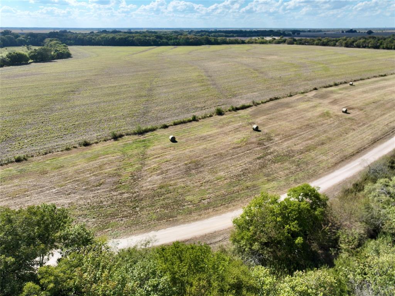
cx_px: 198
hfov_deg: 71.6
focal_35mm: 24
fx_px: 274
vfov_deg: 56.8
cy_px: 148
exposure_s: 1/2500
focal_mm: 12.29
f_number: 2.8
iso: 160
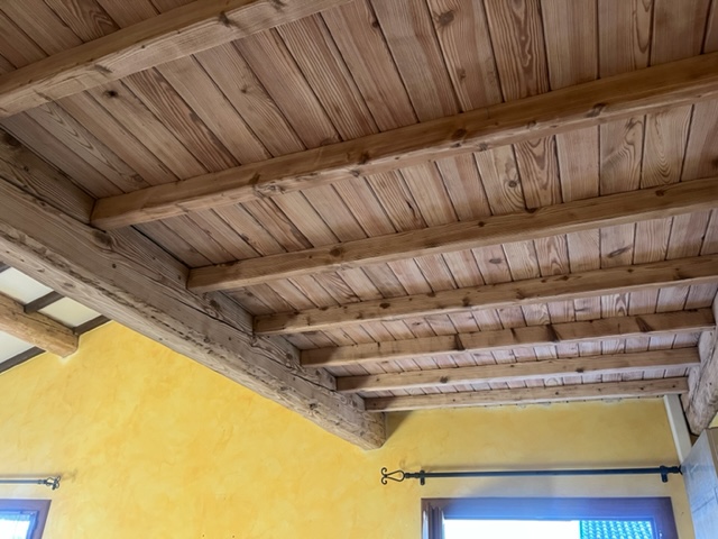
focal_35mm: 26
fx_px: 539
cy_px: 270
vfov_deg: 53.1
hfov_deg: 67.3
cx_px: 359
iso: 125
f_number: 1.6
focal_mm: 5.1
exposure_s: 1/79
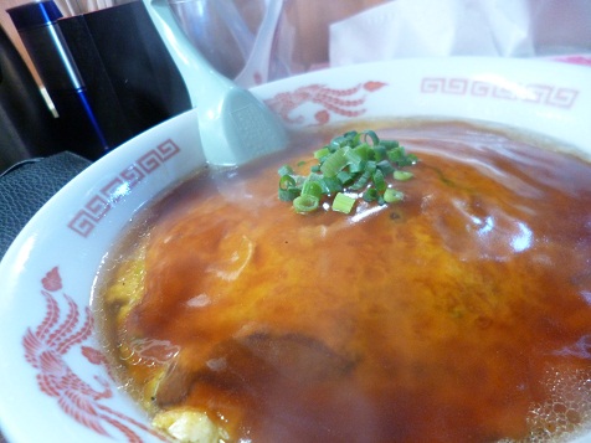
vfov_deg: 56.8
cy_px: 222
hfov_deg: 71.6
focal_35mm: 24
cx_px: 296
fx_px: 410
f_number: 2.5
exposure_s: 1/8
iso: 400
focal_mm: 4.3
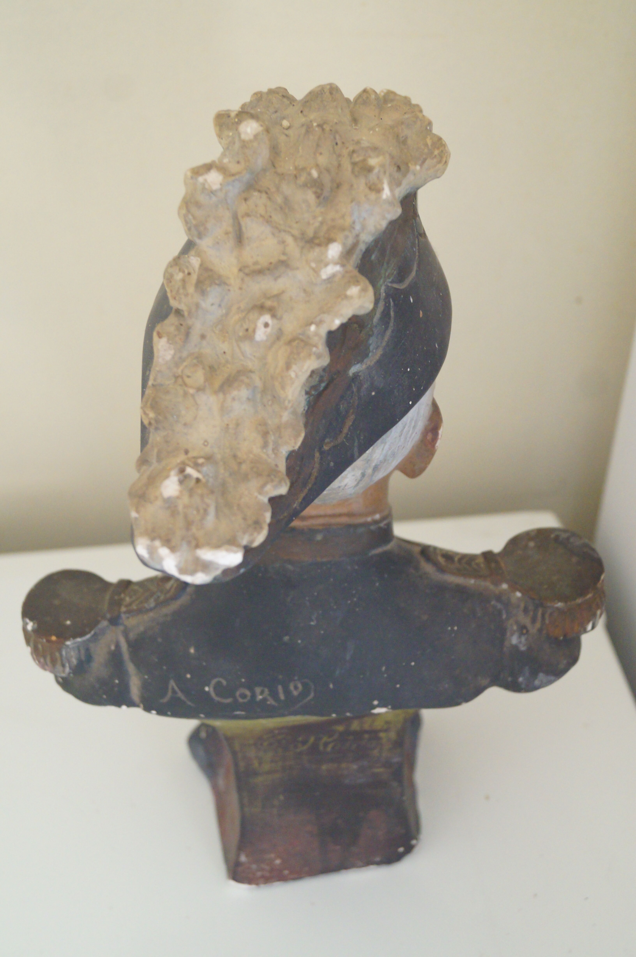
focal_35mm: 42
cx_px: 318
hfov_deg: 31.8
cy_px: 478
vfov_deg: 46.4
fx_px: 1115
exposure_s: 1/60
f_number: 4.5
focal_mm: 28
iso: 2500
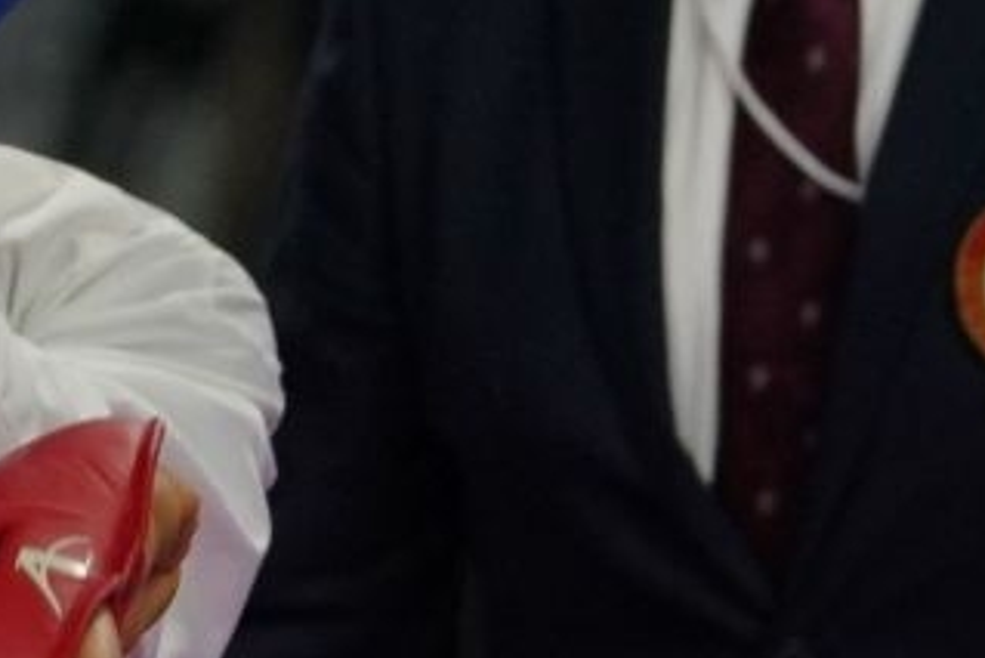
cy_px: 312
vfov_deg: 0.8
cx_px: -1488
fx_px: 46341
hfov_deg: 1.2
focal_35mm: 1693
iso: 1000
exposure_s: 1/1000
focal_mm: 200
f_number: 2.8
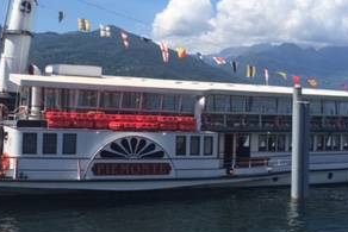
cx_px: 173
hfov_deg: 30.5
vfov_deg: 20.6
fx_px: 638
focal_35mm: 66
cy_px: 95
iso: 32
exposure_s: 1/2198
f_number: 2.2
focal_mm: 4.15
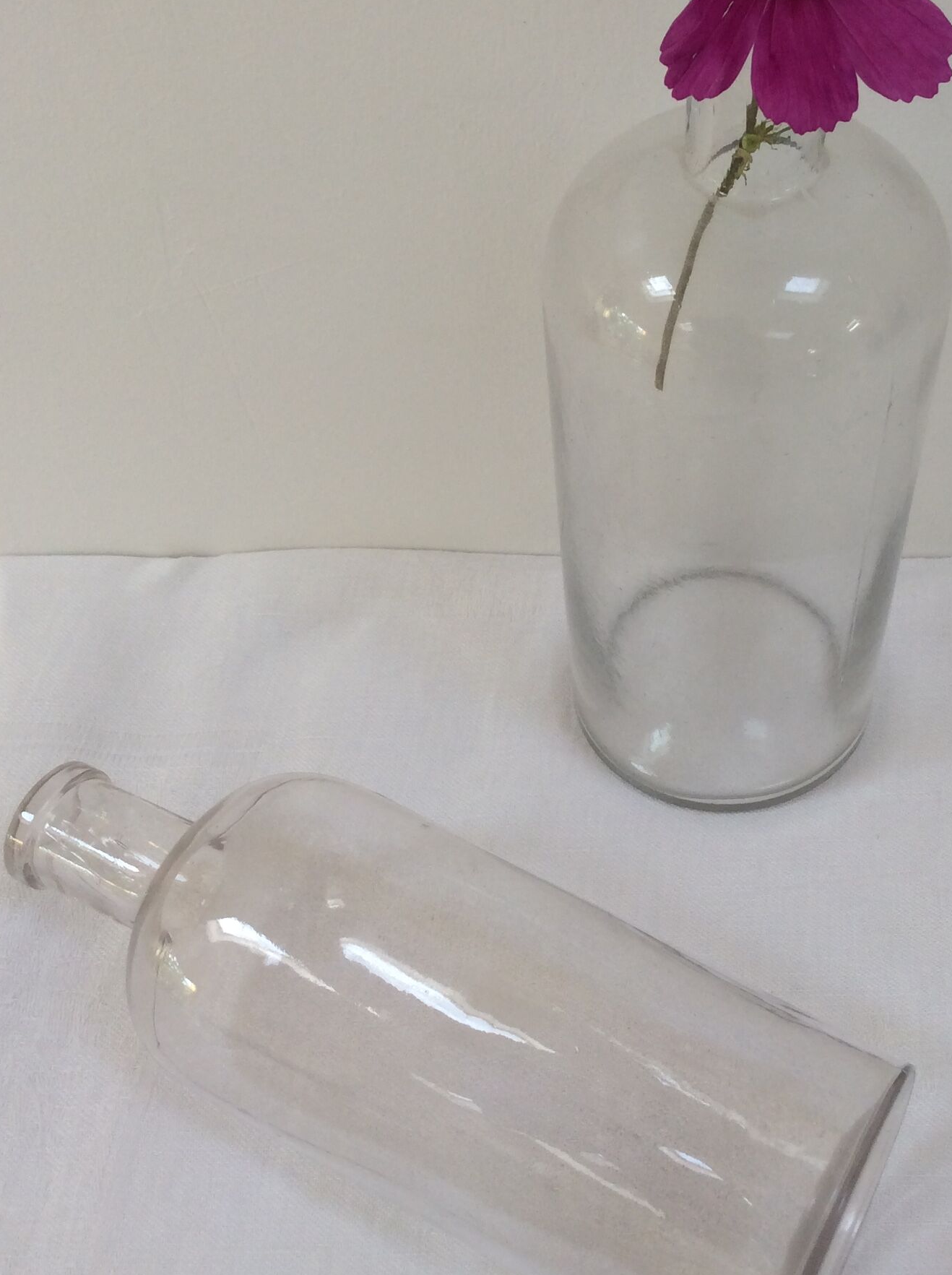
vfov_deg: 40.4
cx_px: 602
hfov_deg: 30.7
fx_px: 1728
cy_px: 550
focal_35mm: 47
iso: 32
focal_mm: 3.3
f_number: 2.4
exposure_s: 1/103
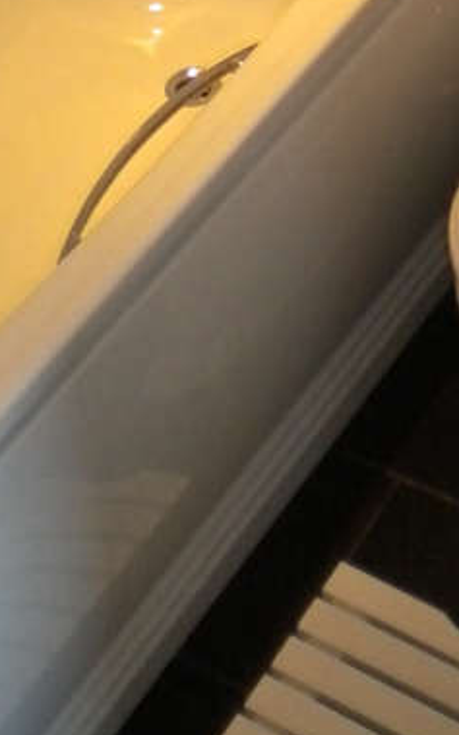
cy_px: -137
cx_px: 134
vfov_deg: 19.6
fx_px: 2005
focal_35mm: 100
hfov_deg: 13.0
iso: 400
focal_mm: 6.3
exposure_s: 1/57.2
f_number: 3.1
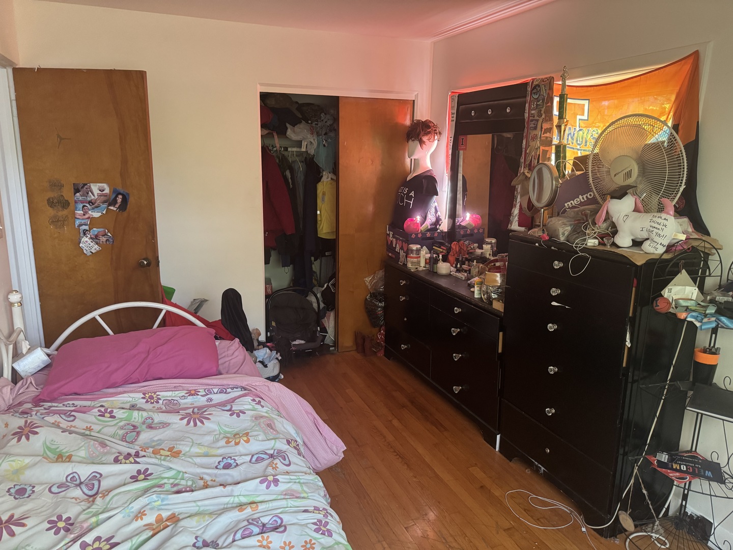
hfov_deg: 71.6
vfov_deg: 56.8
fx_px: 508
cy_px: 275
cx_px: 366
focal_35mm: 24
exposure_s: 1/60
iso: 800
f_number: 1.78
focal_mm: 6.76
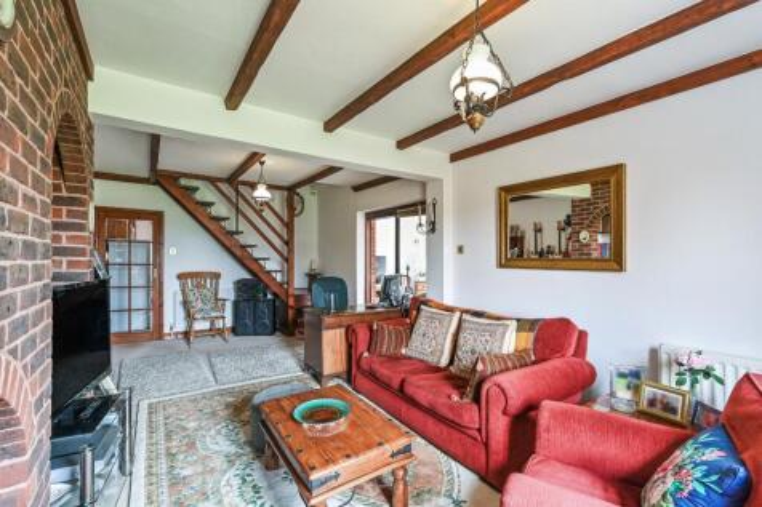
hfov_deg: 95.0
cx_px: 381
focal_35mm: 16
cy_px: 254
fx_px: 349
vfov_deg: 72.0
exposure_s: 1/5
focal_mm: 16.5
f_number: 9
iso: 400
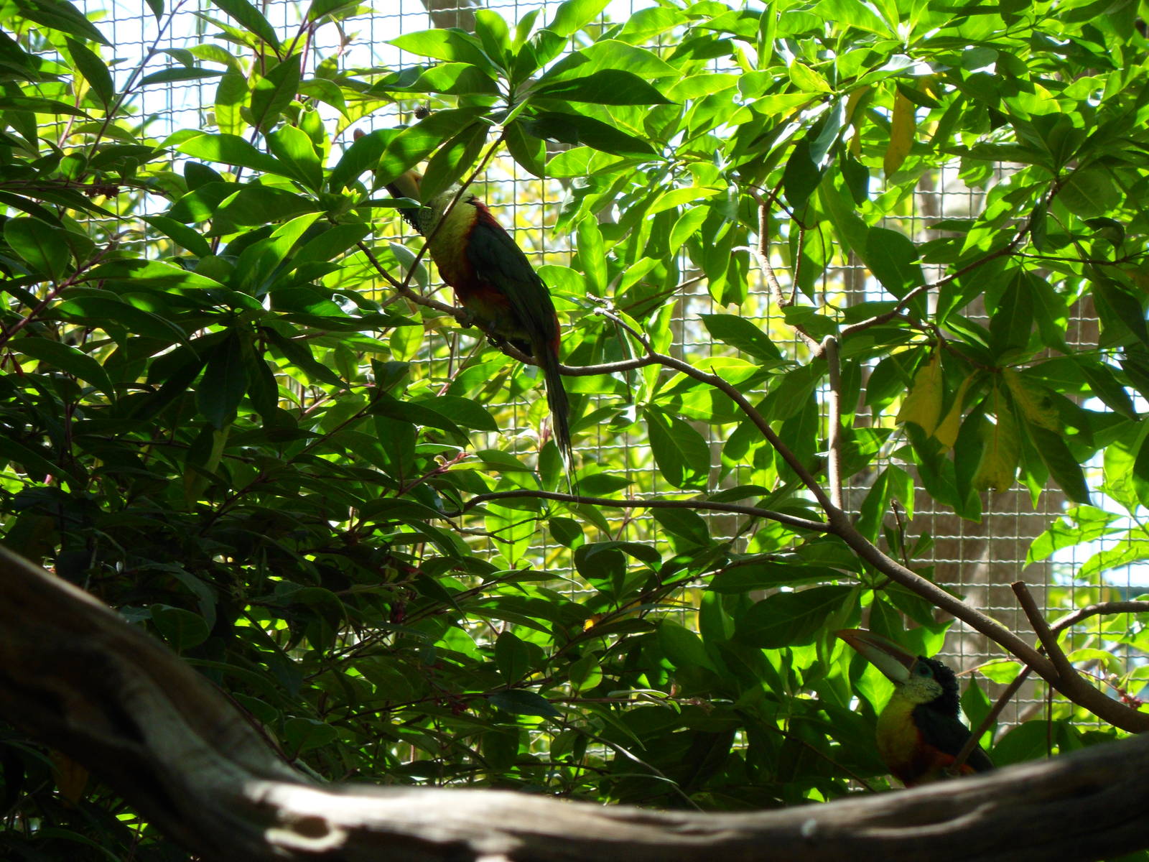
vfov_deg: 5.5
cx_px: 574
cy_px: 431
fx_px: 8962
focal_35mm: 270
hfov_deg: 7.3
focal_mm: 46.8
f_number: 5.9
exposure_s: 1/90
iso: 80
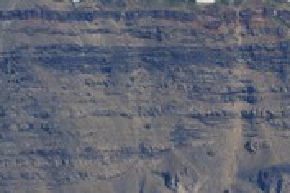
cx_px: 326
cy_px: 59
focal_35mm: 451
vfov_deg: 3.0
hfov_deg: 4.6
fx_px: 3633
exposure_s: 1/250
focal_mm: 190
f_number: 10
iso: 100
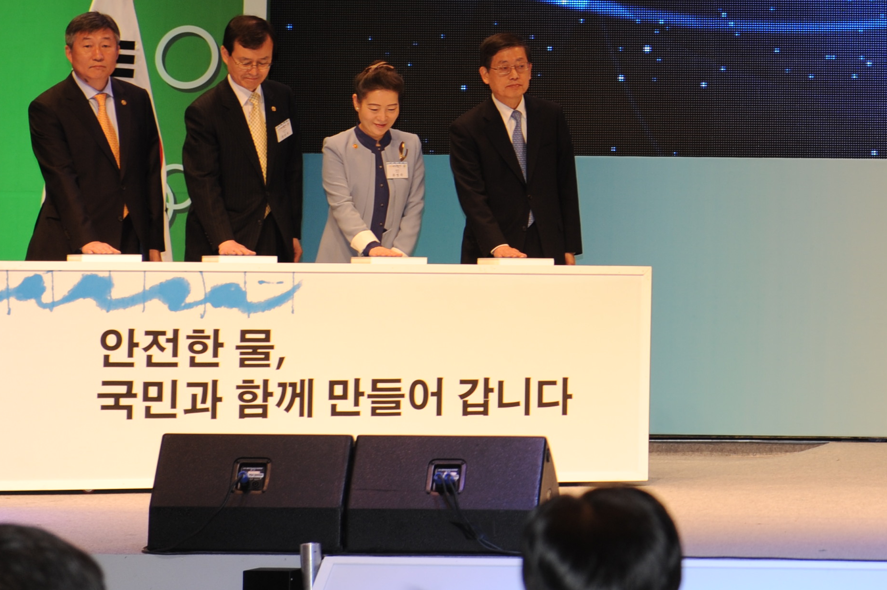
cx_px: 969
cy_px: -21
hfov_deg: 12.6
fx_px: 3964
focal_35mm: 161
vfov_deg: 8.5
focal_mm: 70
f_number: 5.6
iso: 400
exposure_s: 1/60
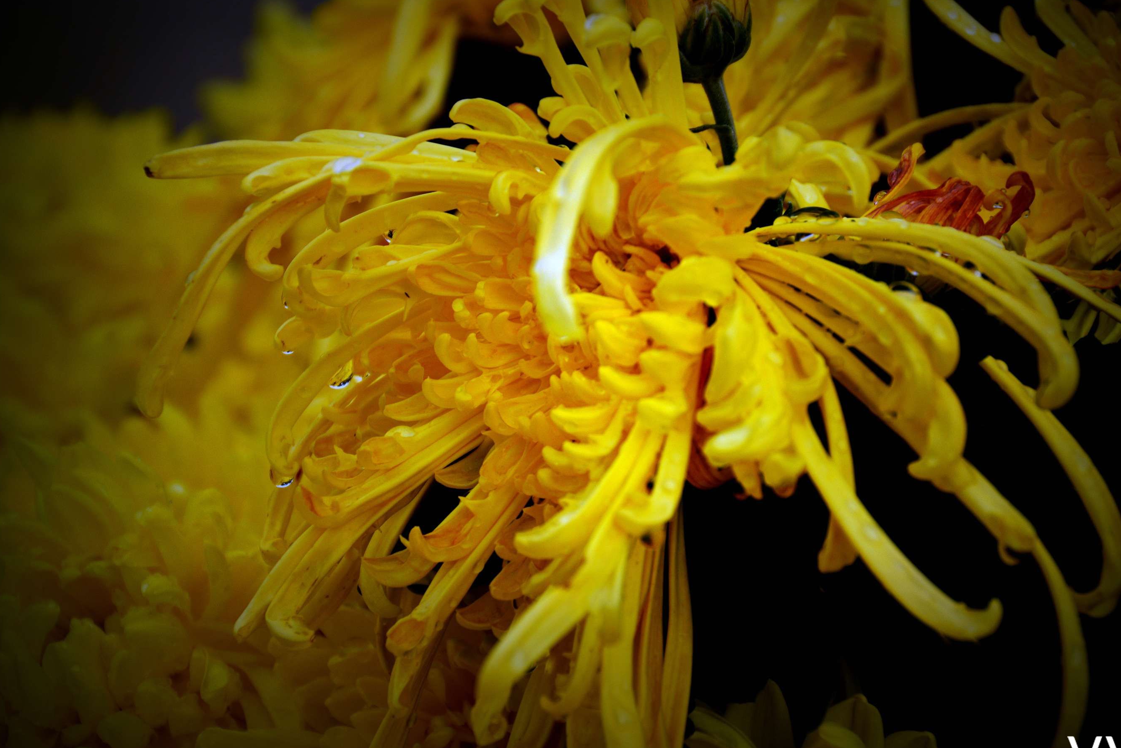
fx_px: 3674
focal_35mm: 118
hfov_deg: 17.3
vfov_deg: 11.6
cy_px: 361
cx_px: 592
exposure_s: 1/323
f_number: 7.1
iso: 100
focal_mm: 70
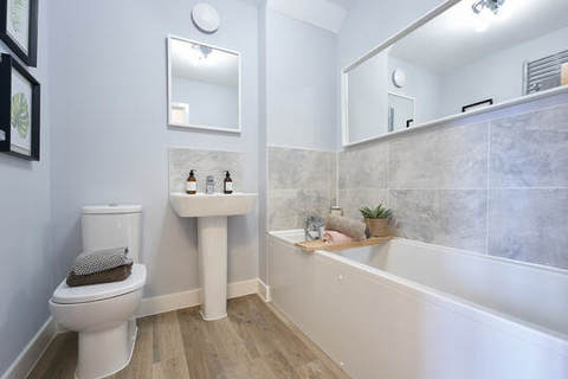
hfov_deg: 97.5
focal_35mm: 16
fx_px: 249
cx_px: 284
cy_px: 190
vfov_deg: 74.4
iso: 100
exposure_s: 2
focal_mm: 15.8
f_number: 7.1
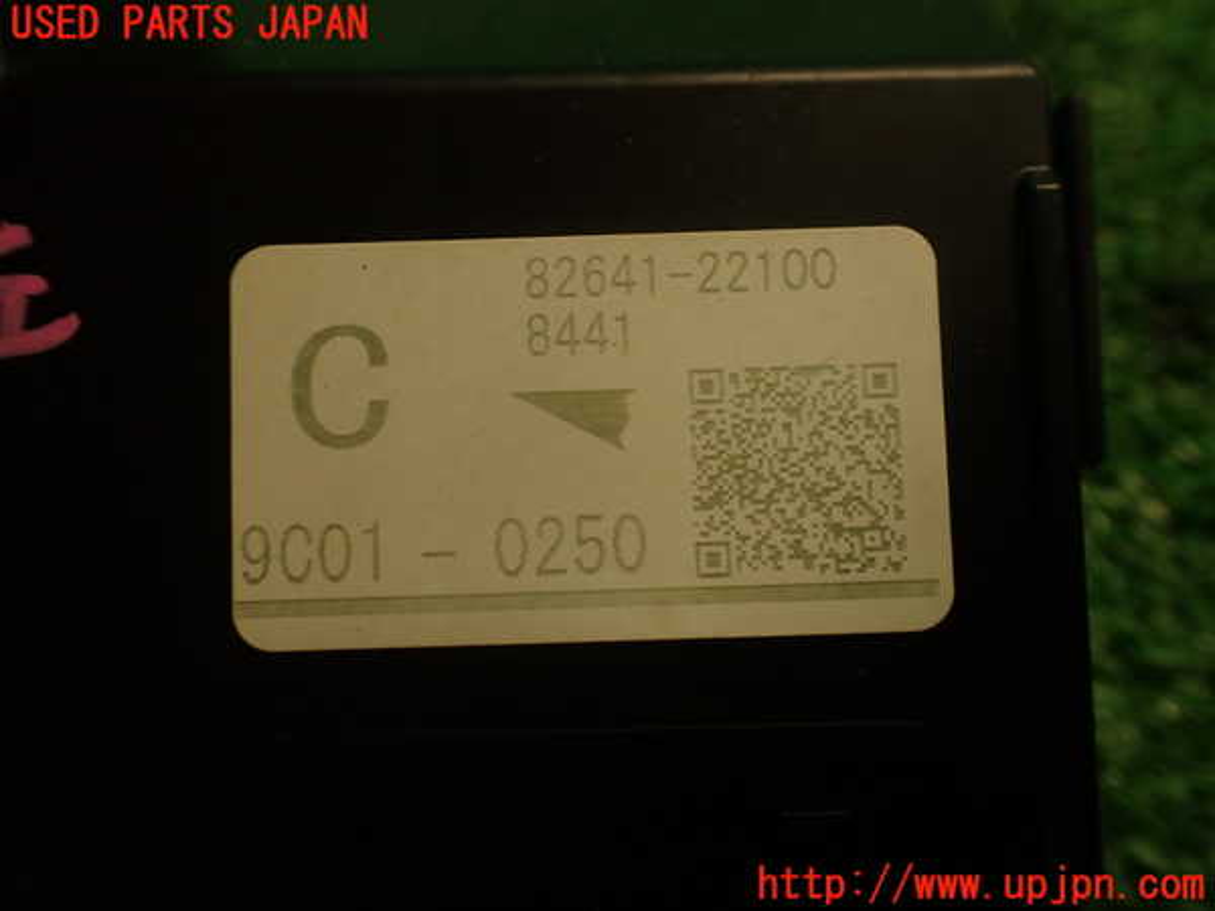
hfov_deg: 56.8
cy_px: 456
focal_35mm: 32
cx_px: 608
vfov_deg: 44.2
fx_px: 1123
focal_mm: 5.79
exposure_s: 1/60
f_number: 2.4
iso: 200
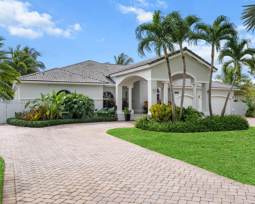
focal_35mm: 32
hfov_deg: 55.5
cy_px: 102
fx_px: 241
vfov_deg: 45.8
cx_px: 146
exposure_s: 1/640
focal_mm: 28
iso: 400
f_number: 8
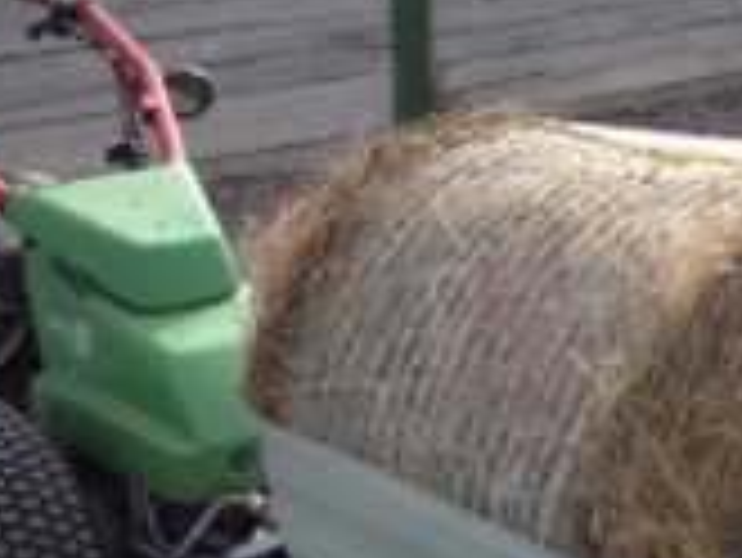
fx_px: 2038
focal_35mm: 95
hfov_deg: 20.5
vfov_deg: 15.6
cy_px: 364
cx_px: 508
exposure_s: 1/951
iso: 64
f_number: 2.4
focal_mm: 4.28
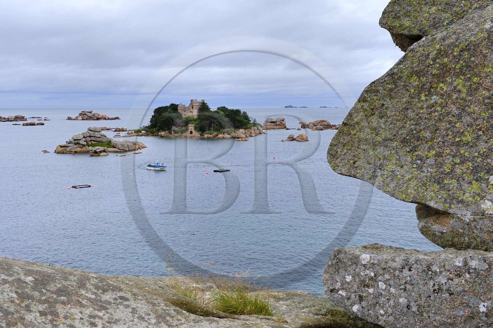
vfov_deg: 35.0
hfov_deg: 50.7
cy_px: 164
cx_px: 246
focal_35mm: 38
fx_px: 520
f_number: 9
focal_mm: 38
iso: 200
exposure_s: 1/160
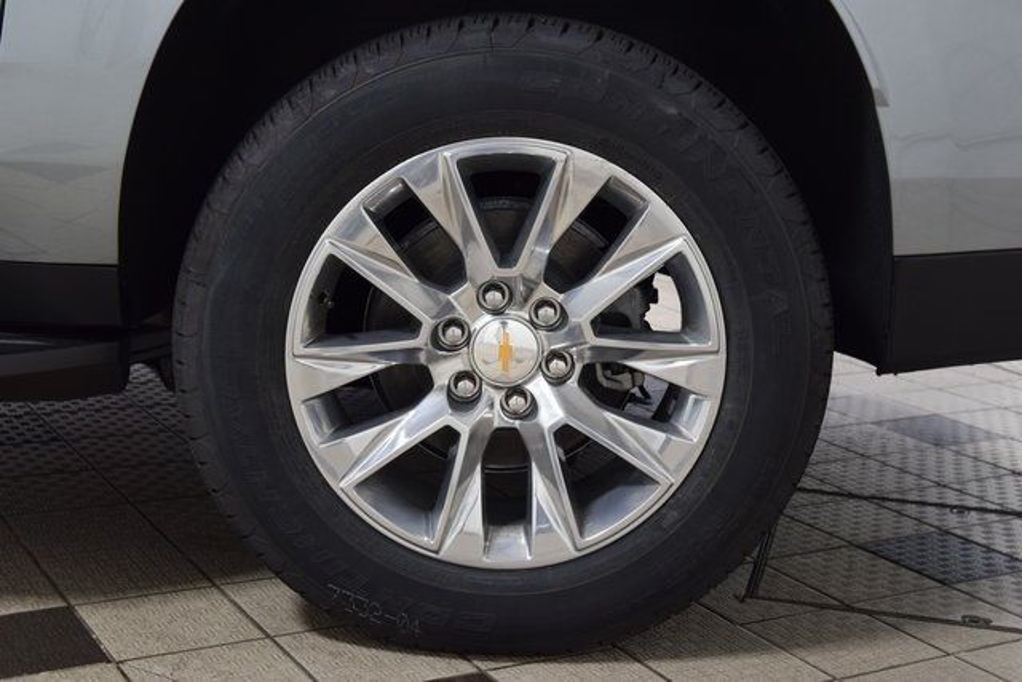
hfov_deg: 36.9
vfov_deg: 25.1
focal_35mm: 54
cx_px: 511
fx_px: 1533
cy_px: 341
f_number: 6.3
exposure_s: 1/15
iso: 900
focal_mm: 36
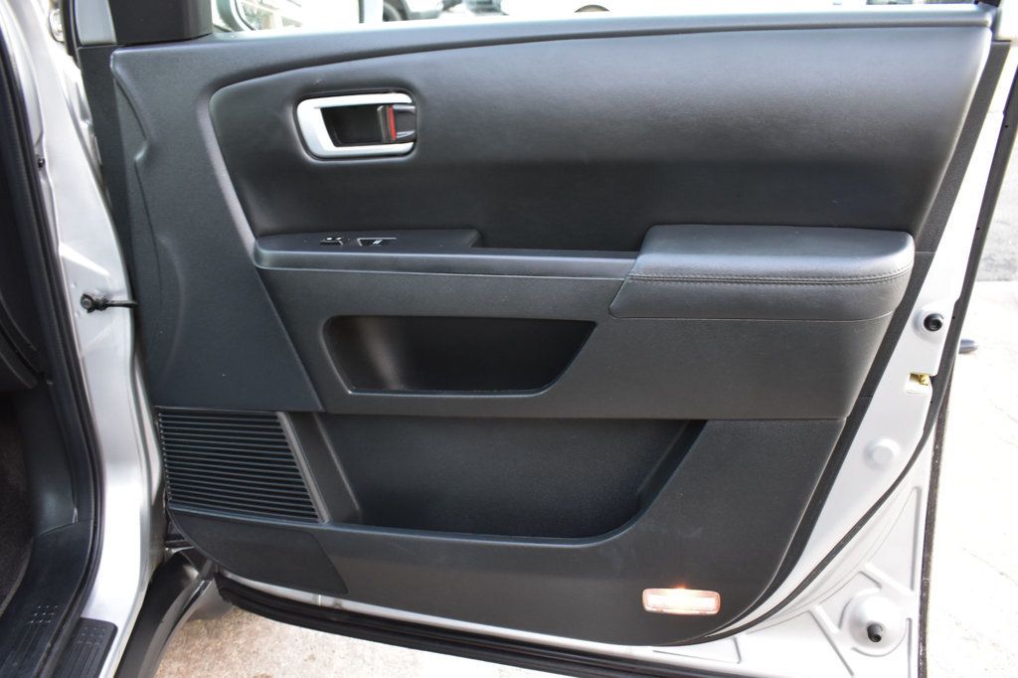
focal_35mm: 30
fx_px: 848
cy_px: 339
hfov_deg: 61.9
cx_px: 509
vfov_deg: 43.6
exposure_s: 1/15
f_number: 6.3
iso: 720
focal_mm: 20
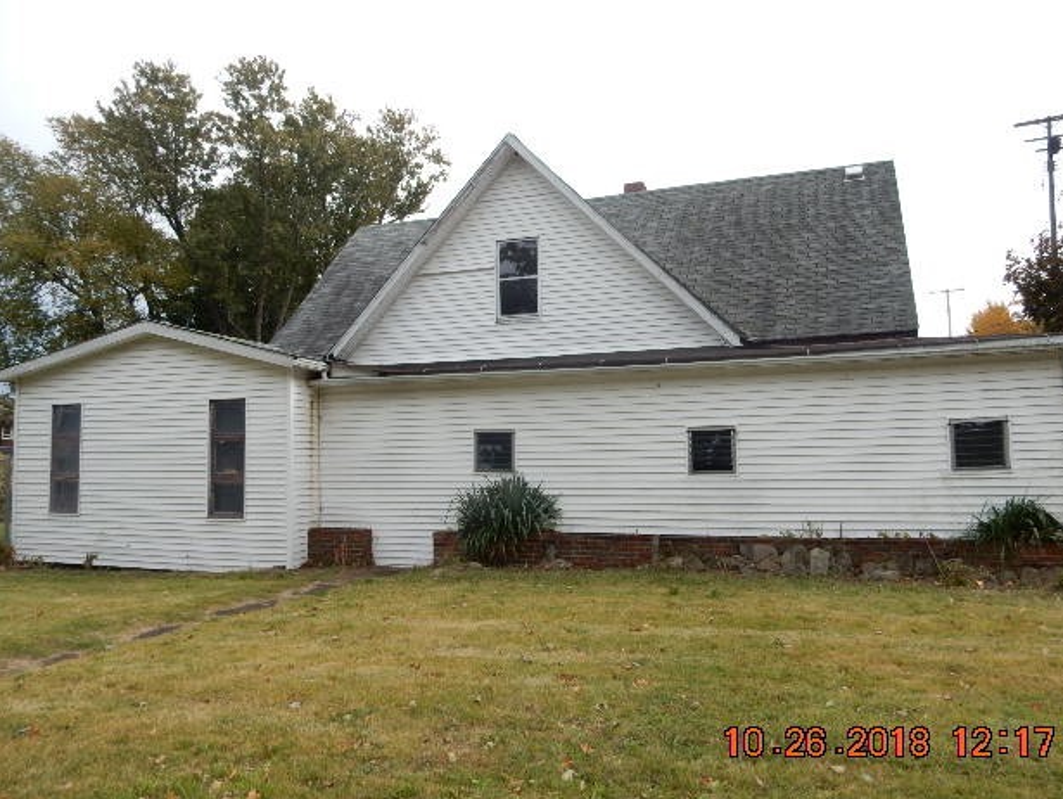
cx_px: 550
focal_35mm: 26
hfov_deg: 67.3
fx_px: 799
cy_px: 413
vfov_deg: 53.1
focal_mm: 4.5
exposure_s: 1/800
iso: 125
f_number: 3.7
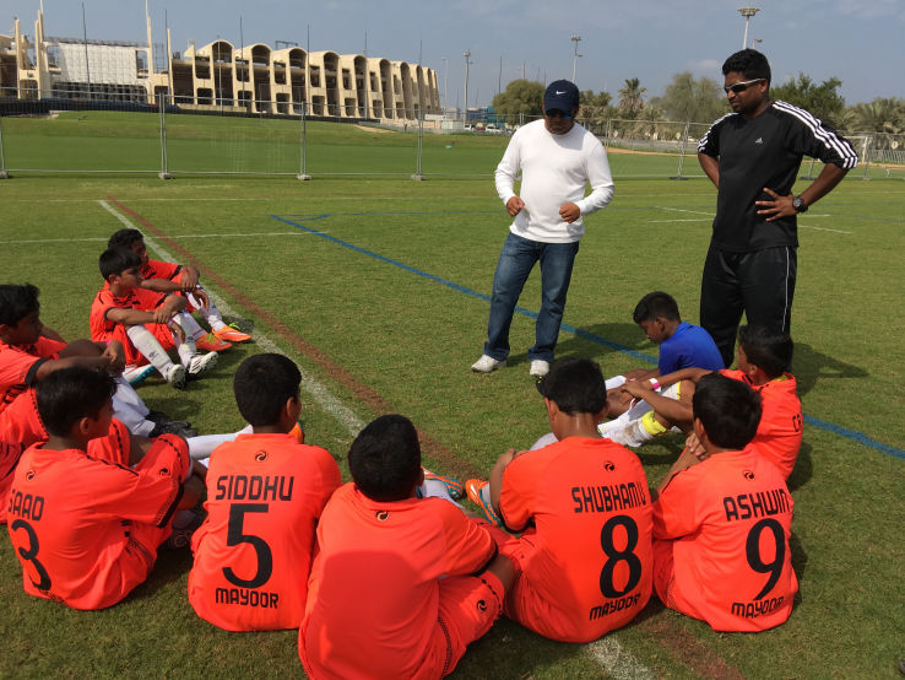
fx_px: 758
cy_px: 340
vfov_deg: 48.3
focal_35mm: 29
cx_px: 452
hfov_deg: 61.6
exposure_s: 1/2404
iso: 25
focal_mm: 4.15
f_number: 2.2
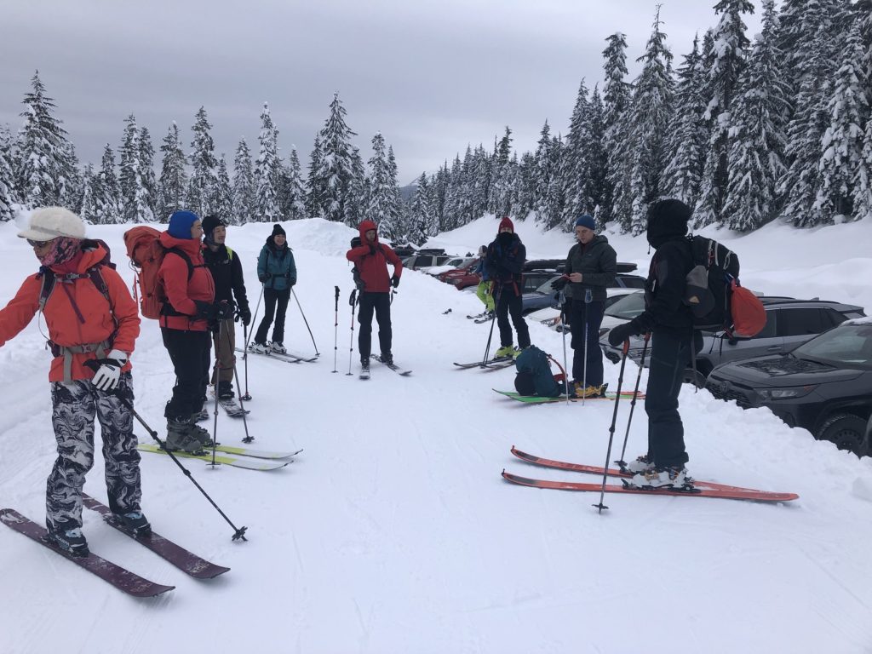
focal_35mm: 28
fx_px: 705
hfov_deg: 63.4
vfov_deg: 49.7
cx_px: 436
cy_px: 327
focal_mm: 3.99
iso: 20
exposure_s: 1/623
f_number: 1.8
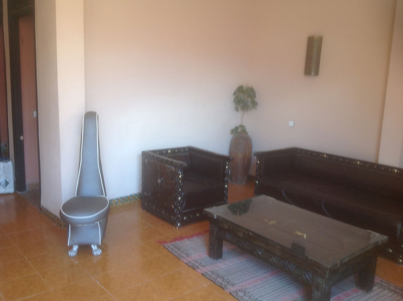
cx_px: 202
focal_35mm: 35
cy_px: 150
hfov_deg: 52.7
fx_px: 407
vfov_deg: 40.6
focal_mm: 4.28
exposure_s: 1/17
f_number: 2.4
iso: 50
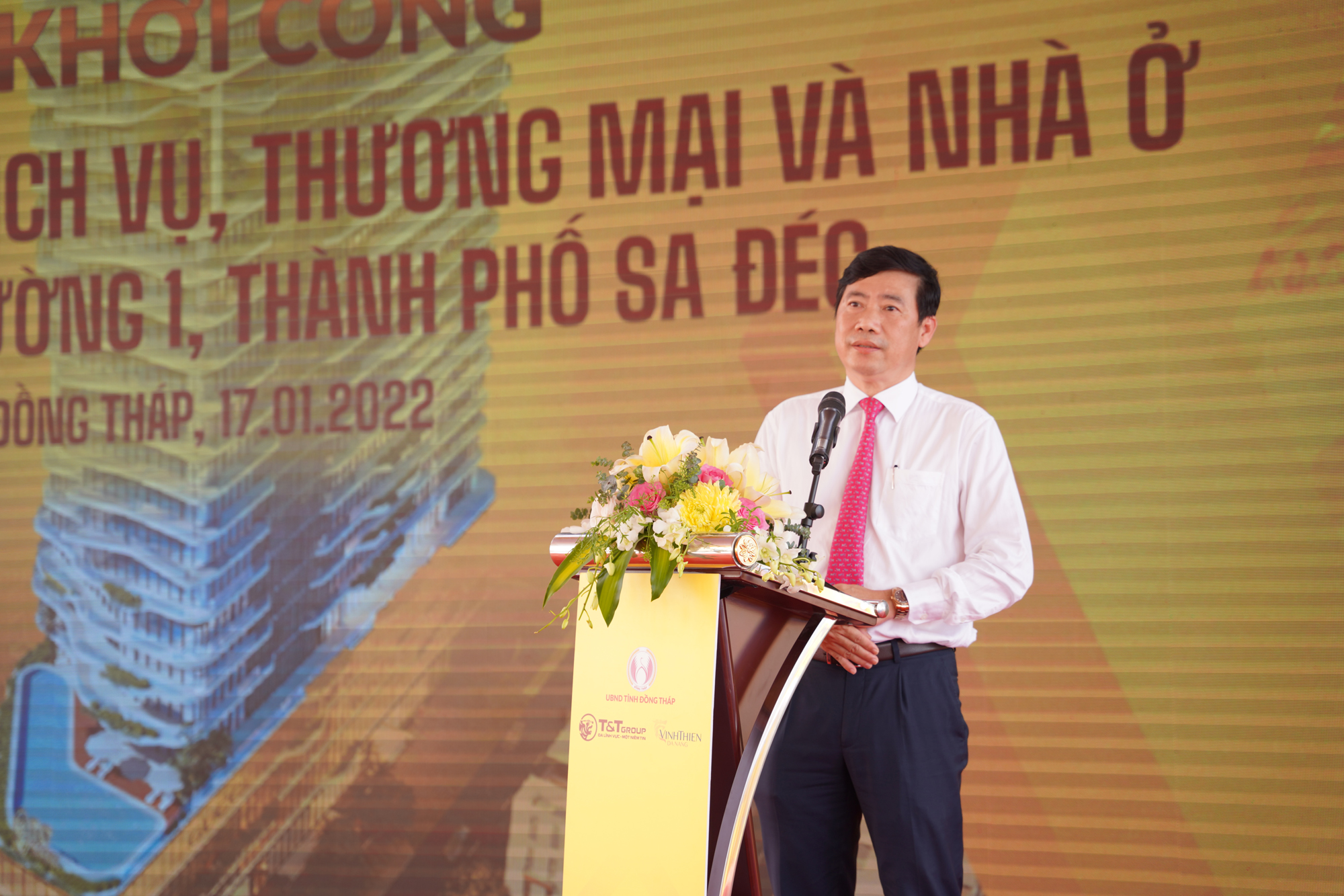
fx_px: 2613
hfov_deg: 28.8
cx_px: 672
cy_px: 448
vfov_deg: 19.5
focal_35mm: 70
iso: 160
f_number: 2.8
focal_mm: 70
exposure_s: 1/160
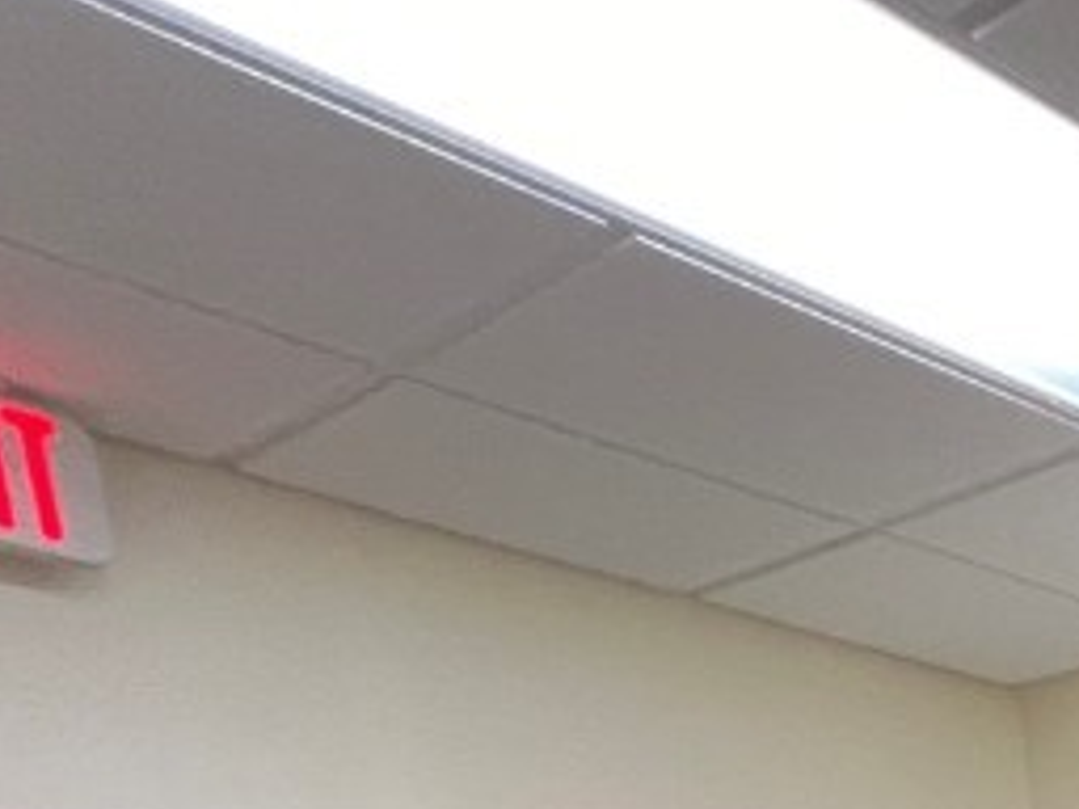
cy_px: 1580
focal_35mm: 52
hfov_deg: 22.4
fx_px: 1621
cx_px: 1918
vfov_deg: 18.8
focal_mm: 1.57
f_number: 1.8
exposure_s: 1/60
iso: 200
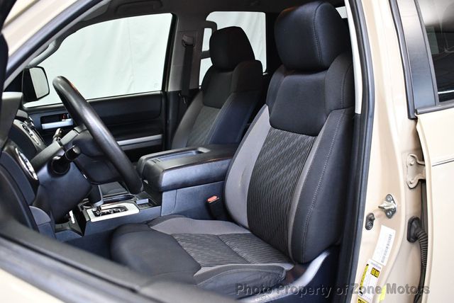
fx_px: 454
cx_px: 227
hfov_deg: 53.1
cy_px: 152
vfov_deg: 36.9
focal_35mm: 36
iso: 3200
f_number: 3.5
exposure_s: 1/125
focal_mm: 18
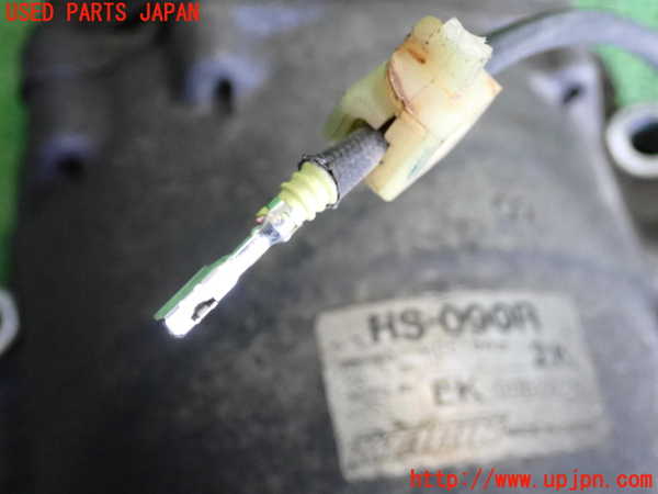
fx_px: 1026
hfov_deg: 35.5
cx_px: 329
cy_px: 247
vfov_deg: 27.0
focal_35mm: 54
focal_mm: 9.65
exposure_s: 1/80
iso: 2500
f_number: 3.3
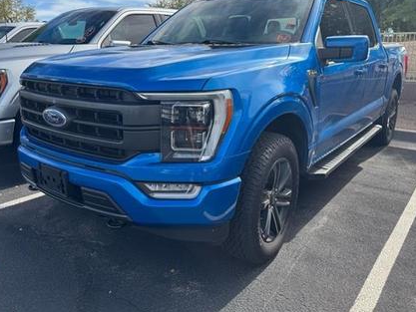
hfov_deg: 61.6
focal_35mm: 29
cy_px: 128
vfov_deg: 48.0
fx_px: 349
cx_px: 193
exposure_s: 1/1869
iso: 80
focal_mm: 6.76
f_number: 1.78
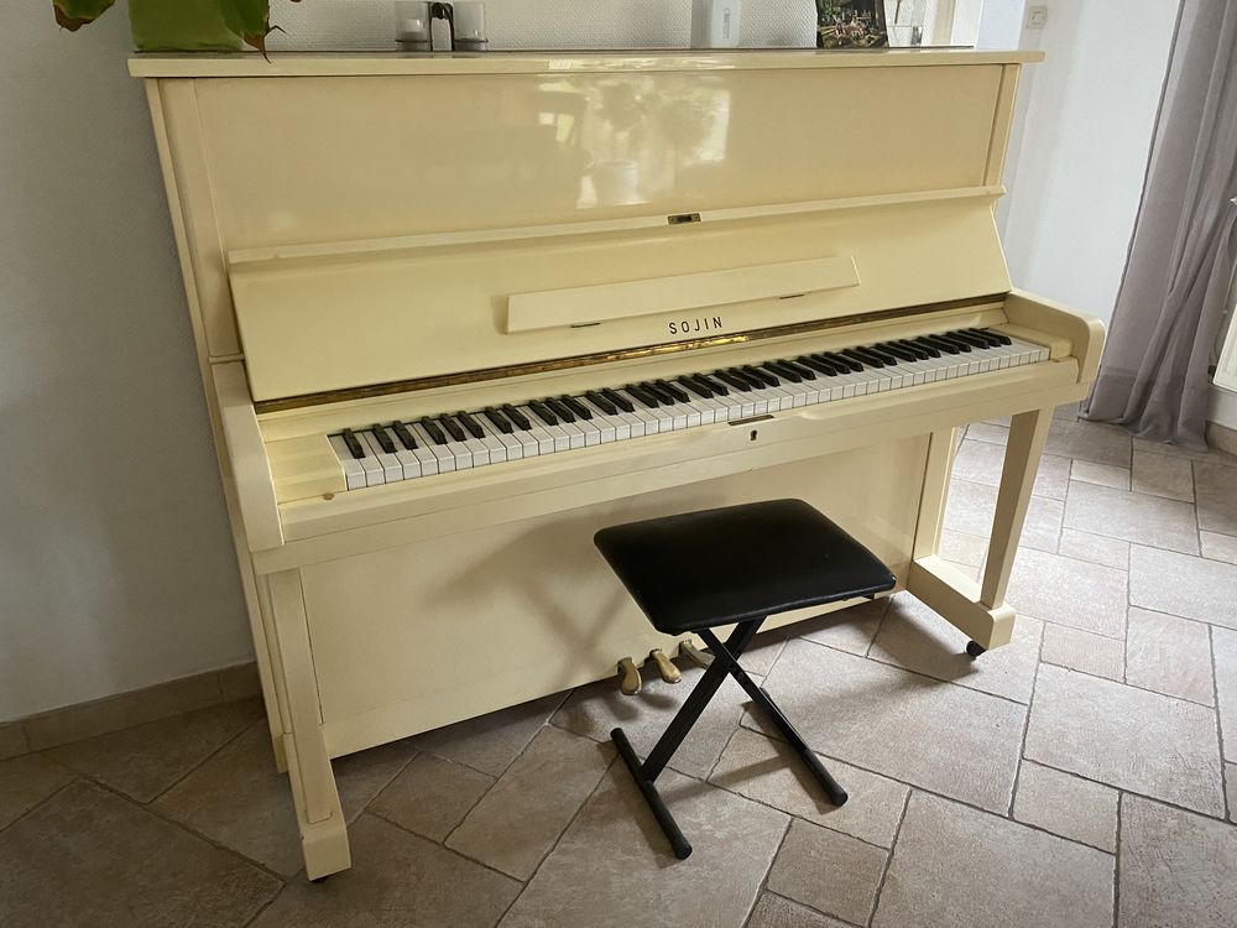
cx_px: 618
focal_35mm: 26
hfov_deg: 67.3
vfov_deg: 53.1
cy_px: 464
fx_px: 929
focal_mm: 4.25
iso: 320
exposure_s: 1/60
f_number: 1.8
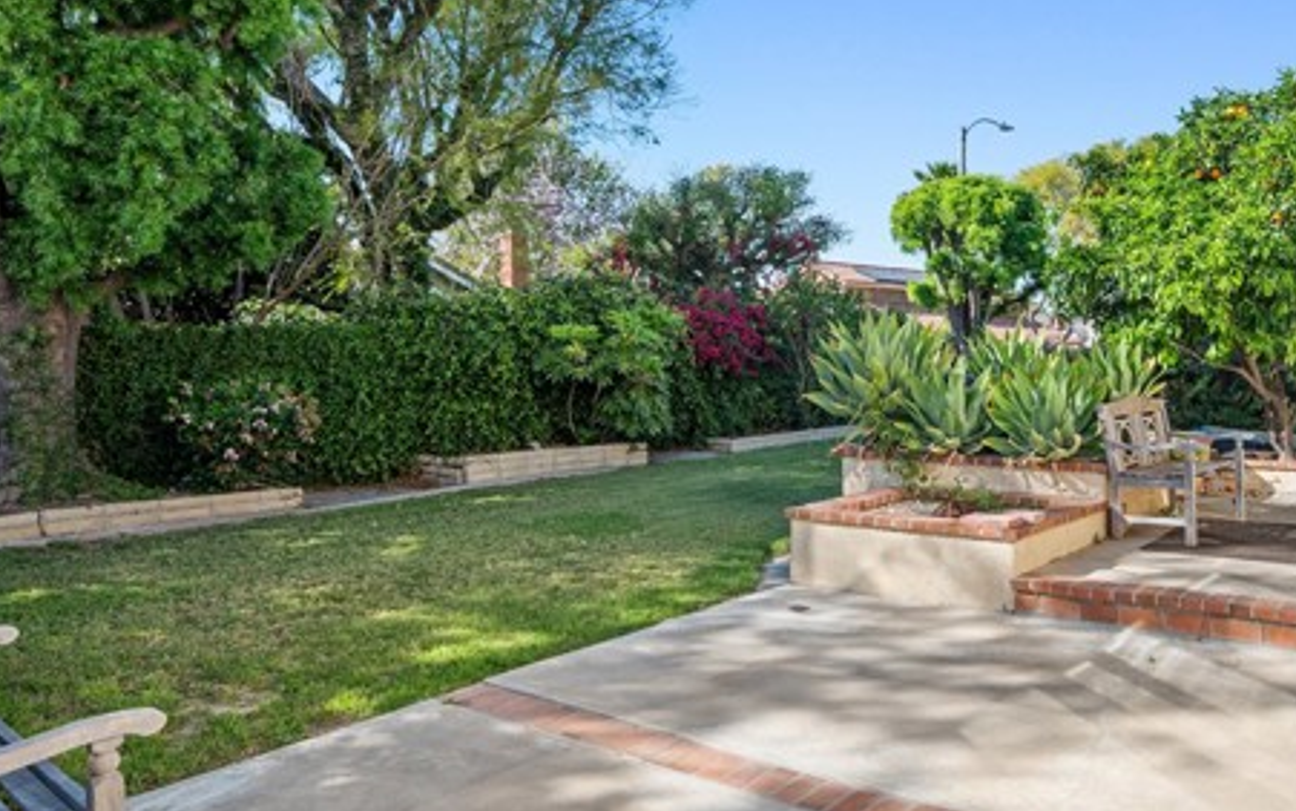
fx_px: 918
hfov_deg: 69.3
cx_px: 810
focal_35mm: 26
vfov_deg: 47.6
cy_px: 394
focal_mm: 18
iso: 320
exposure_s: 1/125
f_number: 7.1
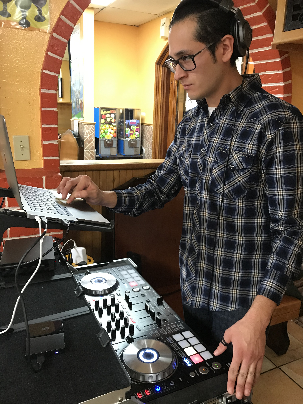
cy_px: 202
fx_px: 327
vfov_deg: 63.4
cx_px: 152
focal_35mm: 28
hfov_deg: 49.7
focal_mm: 3.99
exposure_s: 1/15
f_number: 1.8
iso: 100
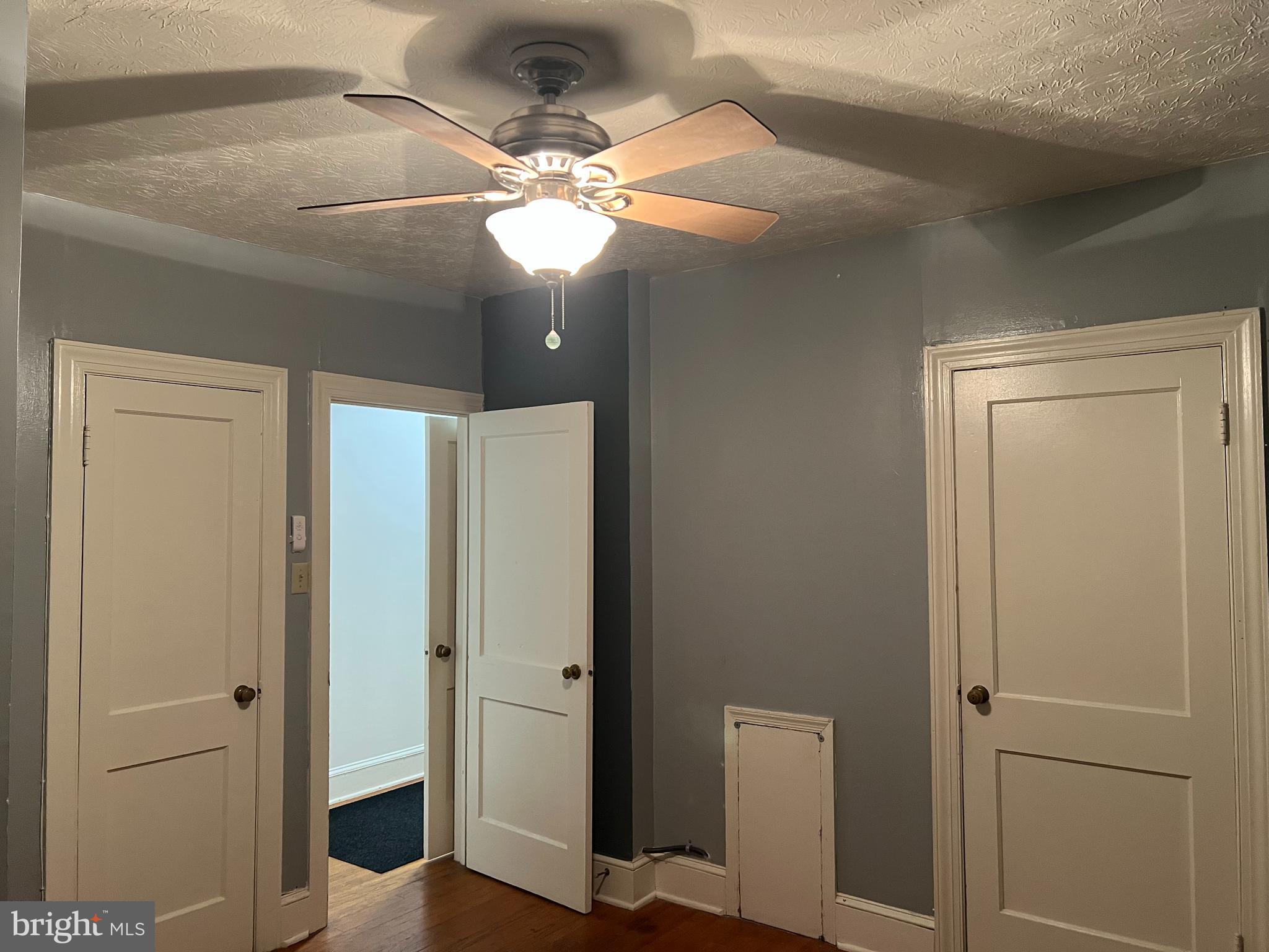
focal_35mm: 26
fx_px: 953
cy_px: 476
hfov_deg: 67.3
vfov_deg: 53.1
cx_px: 634
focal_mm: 5.7
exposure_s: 1/60
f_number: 1.5
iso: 320
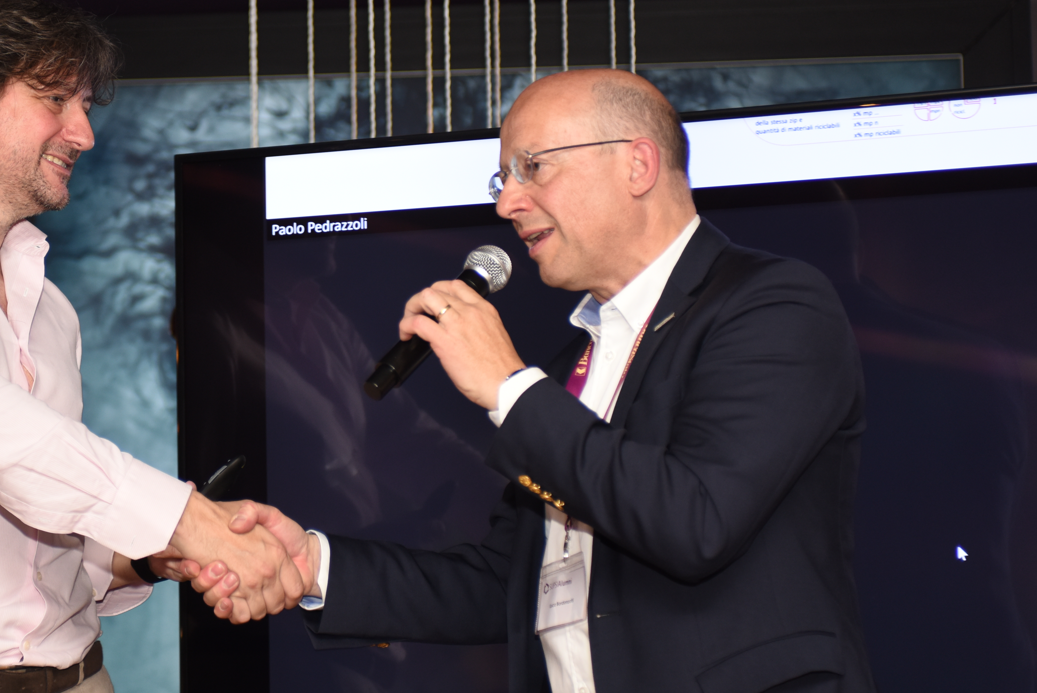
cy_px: 310
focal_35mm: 114
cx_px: 247
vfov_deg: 12.0
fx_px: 3285
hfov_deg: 17.8
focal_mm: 65
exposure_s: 1/80
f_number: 2.8
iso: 500
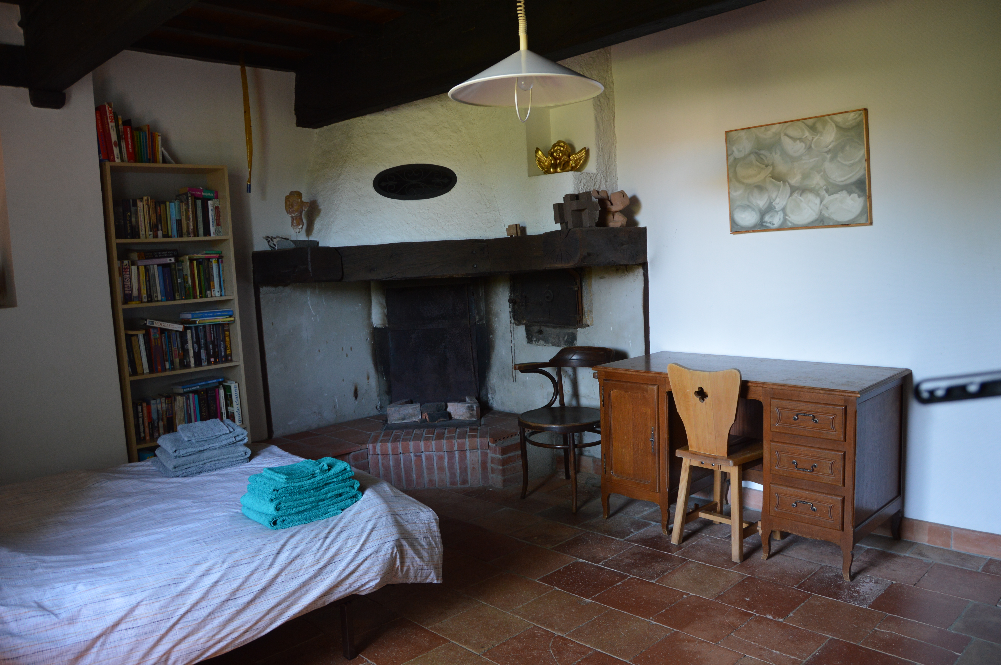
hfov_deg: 67.4
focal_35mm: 27
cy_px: 332
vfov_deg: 47.8
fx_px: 750
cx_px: 500
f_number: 3.5
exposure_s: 1/25
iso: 400
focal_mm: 18
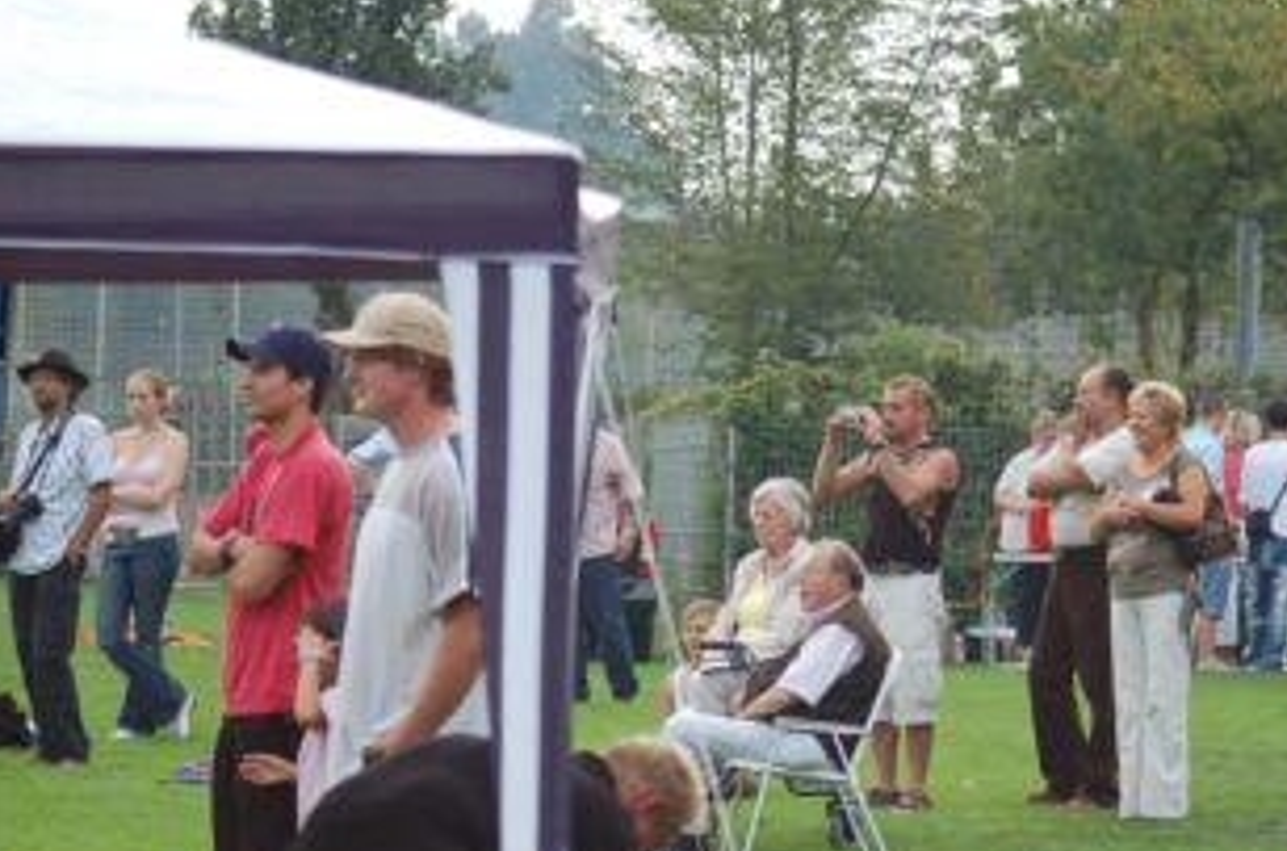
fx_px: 5527
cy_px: 604
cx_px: 832
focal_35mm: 155
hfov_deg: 13.3
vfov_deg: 8.8
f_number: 4
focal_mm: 70
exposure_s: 1/640
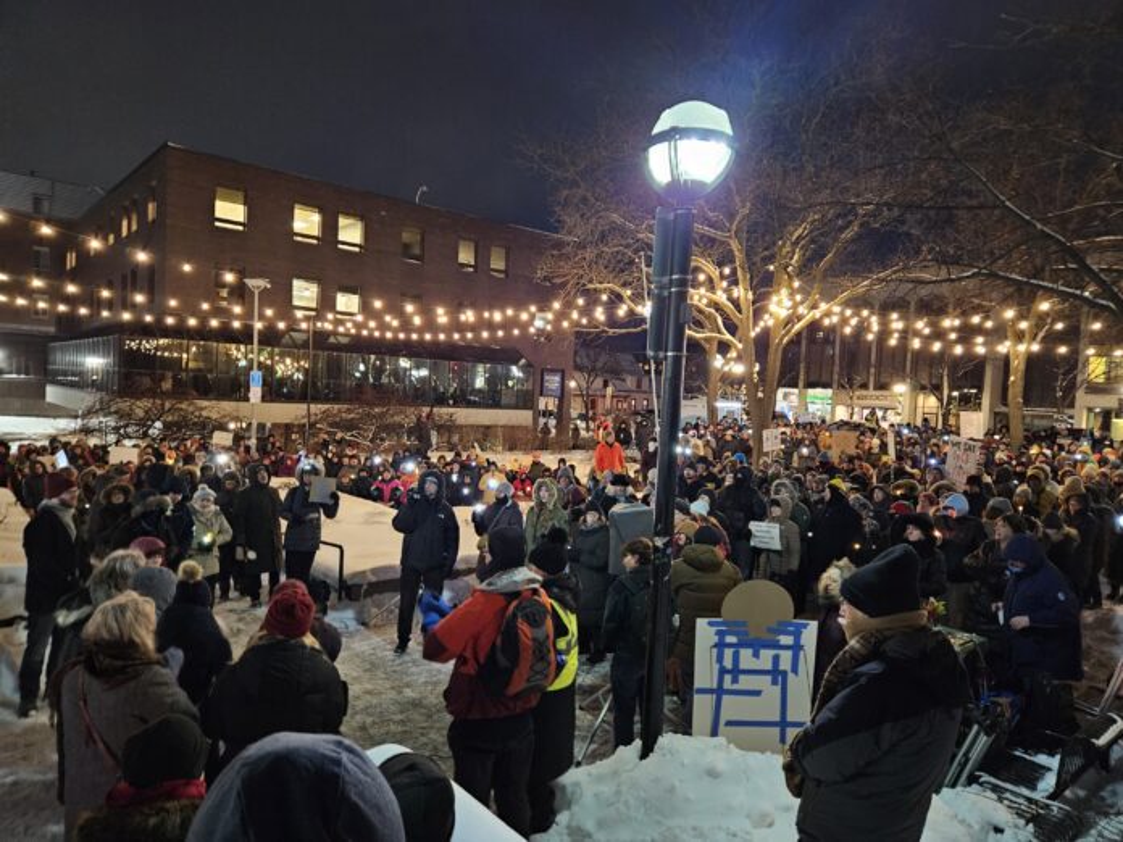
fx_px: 746
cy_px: 421
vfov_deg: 58.9
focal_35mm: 23
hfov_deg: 73.9
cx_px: 562
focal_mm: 5.4
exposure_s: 1/24
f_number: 1.8
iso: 800
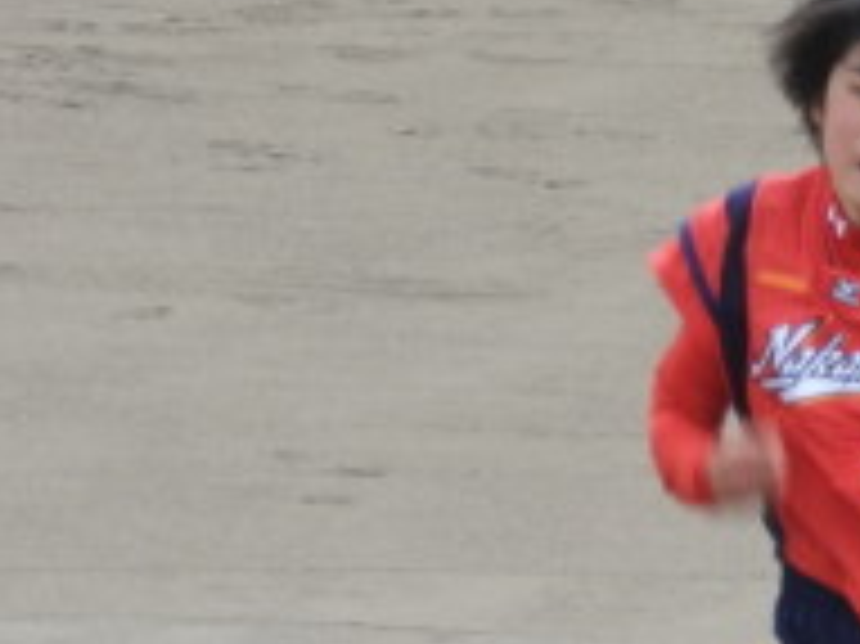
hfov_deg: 2.9
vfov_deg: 2.2
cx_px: 1198
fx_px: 17132
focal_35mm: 690
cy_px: 689
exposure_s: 1/200
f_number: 5.3
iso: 100
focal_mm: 39.4
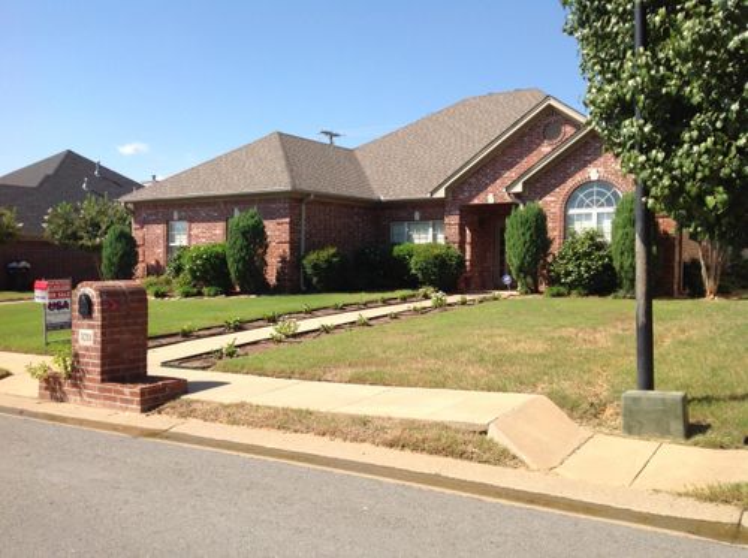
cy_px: 279
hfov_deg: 52.7
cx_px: 374
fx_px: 755
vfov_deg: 40.6
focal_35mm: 35
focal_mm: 4.28
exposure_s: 1/1513
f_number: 2.4
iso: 50
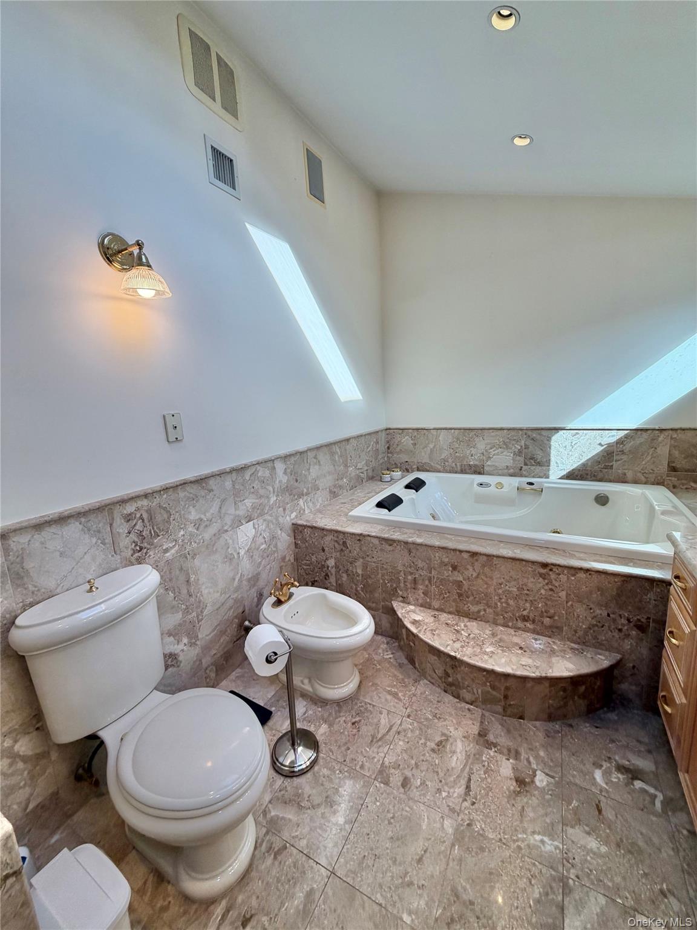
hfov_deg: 85.7
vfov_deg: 102.1
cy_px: 465
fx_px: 376
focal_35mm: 14
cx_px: 348
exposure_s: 1/157
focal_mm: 2.22
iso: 64
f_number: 2.2
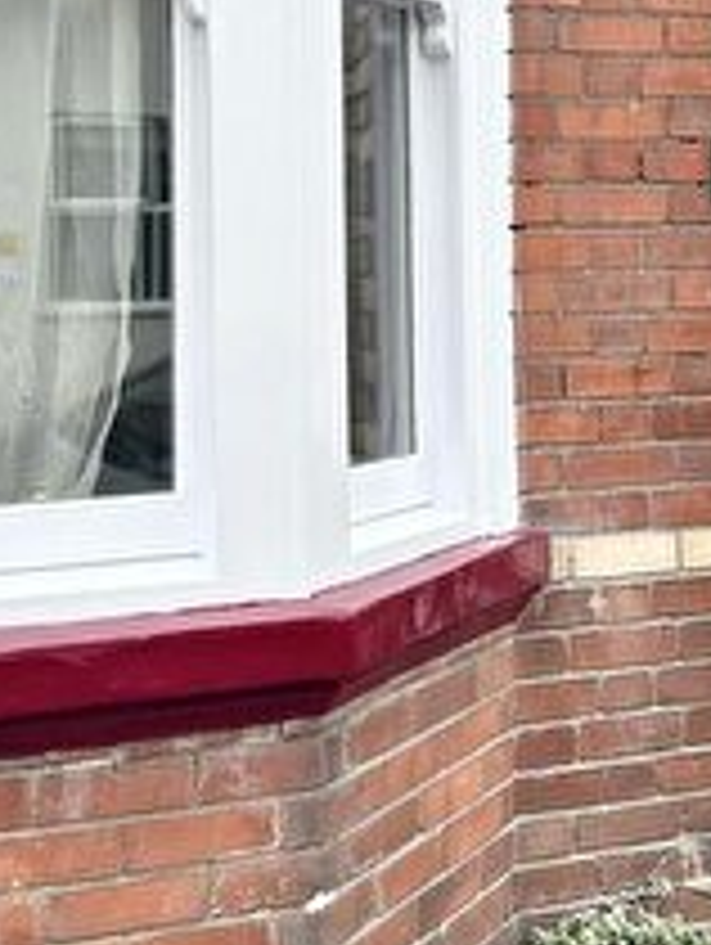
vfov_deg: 29.2
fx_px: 1776
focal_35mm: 65
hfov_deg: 22.6
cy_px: 196
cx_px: 356
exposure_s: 1/1209
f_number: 1.5
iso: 50
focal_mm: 5.7
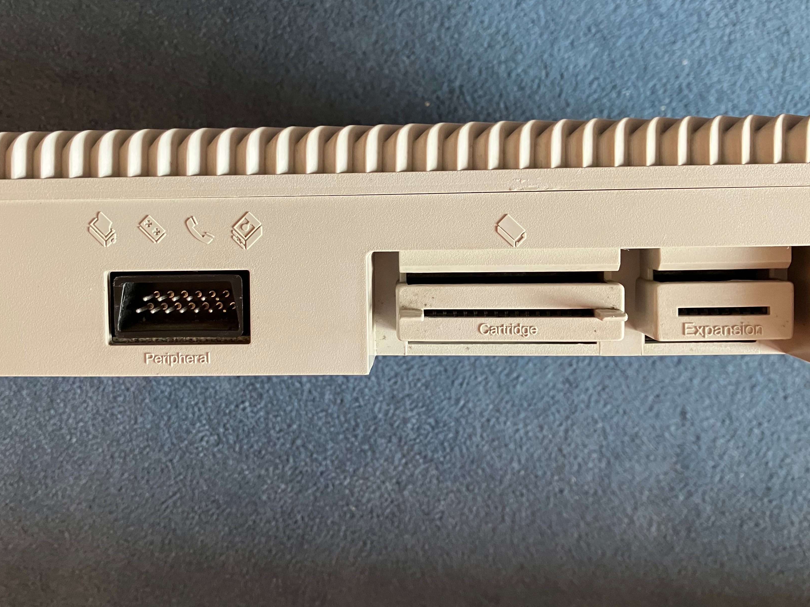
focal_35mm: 35
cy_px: 245
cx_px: 348
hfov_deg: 52.5
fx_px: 819
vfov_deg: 40.5
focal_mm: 3.99
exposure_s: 1/60
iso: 125
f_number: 1.8
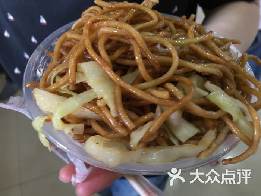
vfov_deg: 48.2
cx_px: 130
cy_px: 98
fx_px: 219
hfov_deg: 61.7
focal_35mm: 29
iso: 100
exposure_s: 1/33
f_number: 2.2
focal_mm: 4.15
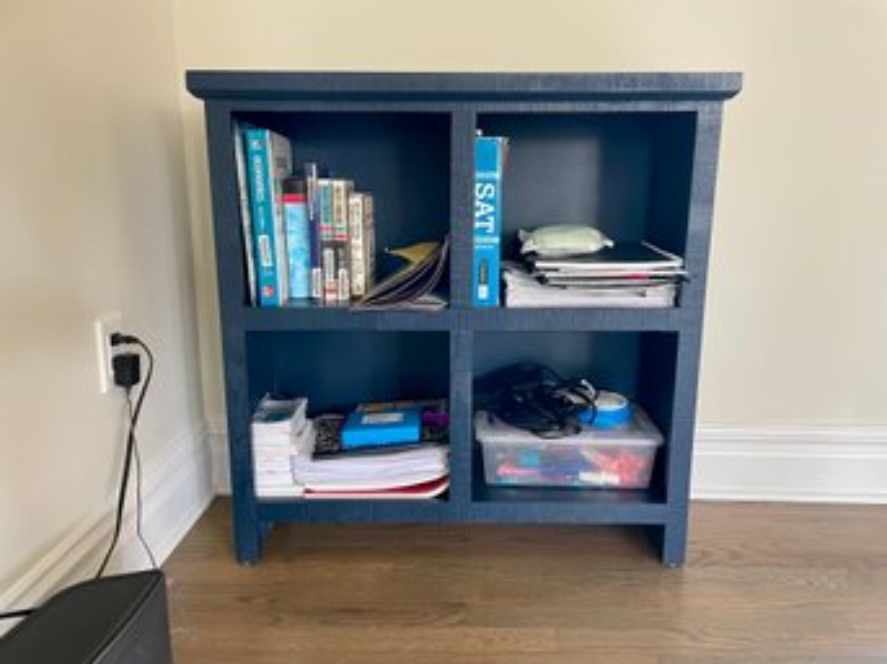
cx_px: 444
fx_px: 666
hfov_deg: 67.3
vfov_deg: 53.0
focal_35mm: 26
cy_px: 332
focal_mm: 4.2
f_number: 1.6
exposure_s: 1/60
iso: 250
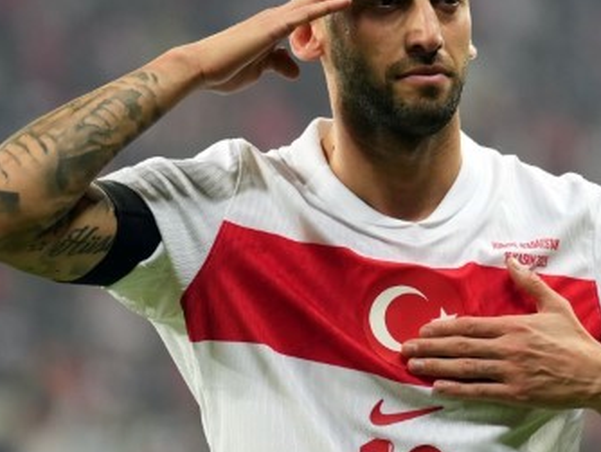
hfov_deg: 3.2
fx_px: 10790
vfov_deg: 2.4
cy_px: 97
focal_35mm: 621
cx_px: 416
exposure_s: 1/800
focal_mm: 200
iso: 2000
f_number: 2.8
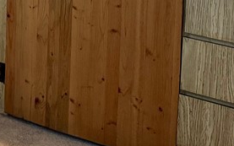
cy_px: -176
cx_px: -174
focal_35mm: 94
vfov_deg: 11.9
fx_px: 599
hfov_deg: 18.1
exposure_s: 1/60
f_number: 1.78
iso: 250
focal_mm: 6.76
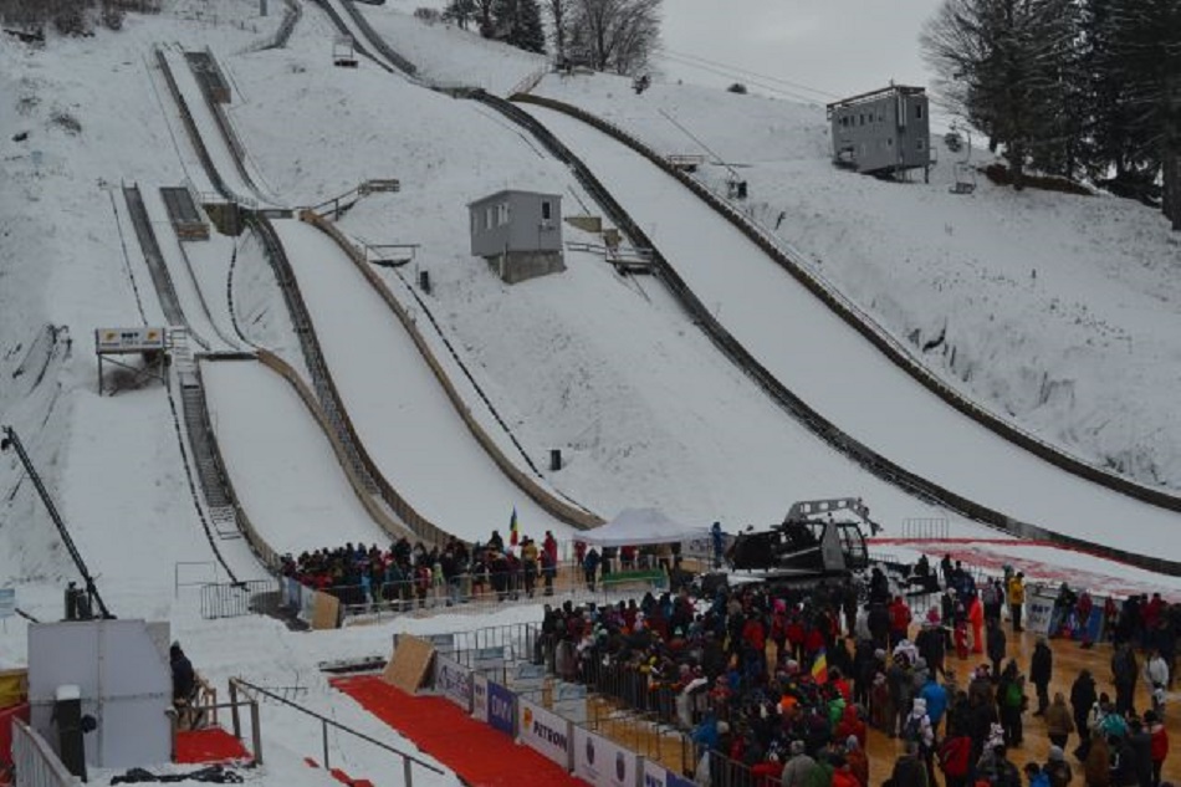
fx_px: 1476
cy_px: 394
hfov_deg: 43.6
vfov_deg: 29.9
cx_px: 590
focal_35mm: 45
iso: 100
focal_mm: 30
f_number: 9
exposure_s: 1/320
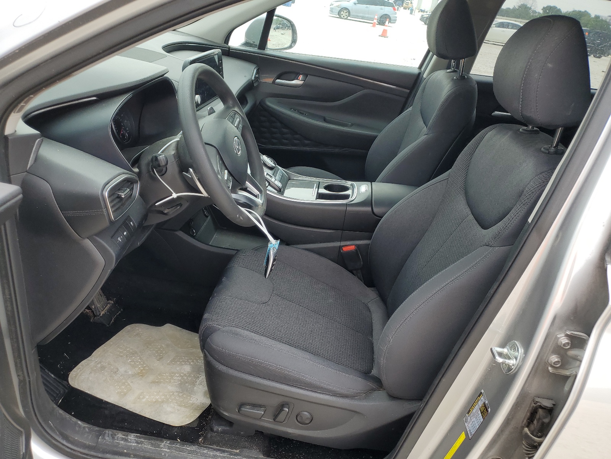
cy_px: 230
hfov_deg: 67.3
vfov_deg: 53.1
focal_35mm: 26
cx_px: 306
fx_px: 459
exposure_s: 1/556
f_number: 1.5
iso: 50
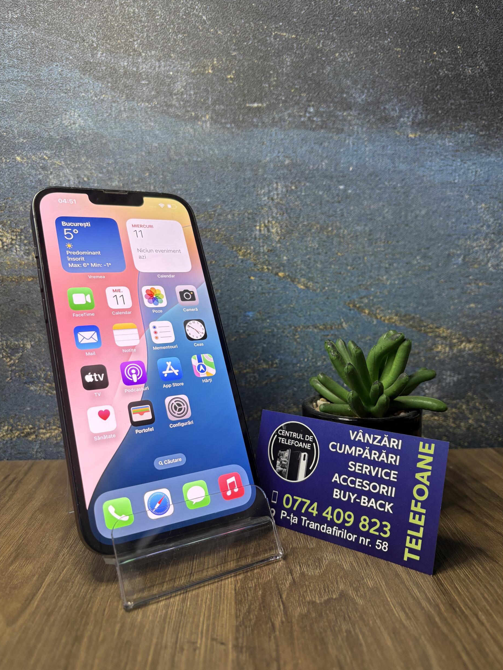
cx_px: 254
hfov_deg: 51.4
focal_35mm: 27
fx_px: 523
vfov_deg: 65.3
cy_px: 341
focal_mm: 5.96
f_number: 1.6
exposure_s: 1/105
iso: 125
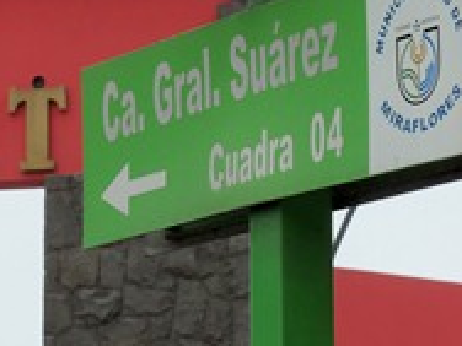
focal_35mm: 259
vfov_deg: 5.7
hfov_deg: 7.6
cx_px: 64
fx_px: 3457
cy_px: -5
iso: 80
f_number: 4.4
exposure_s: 1/160
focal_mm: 18.5
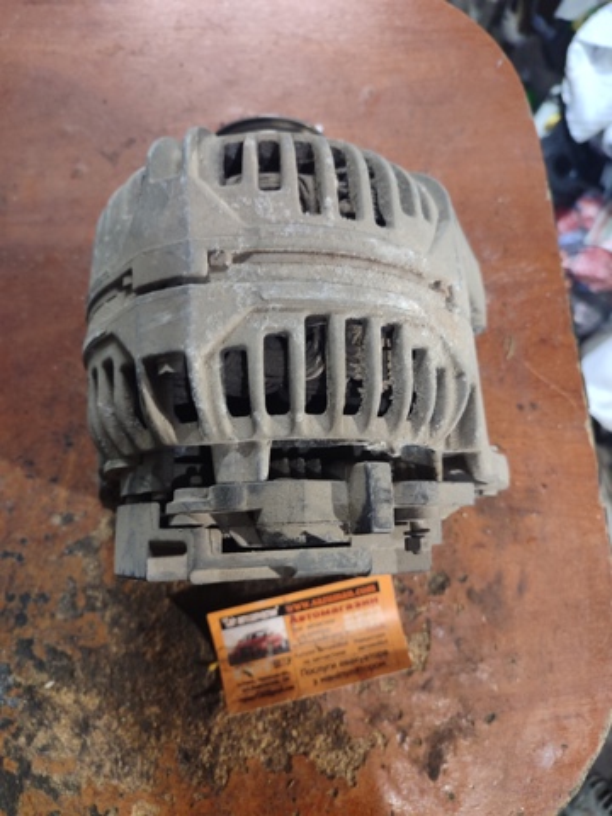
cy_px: 408
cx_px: 306
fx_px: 589
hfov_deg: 54.9
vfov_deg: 69.4
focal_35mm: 25
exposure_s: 1/20
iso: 1184
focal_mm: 5.95
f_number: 1.89
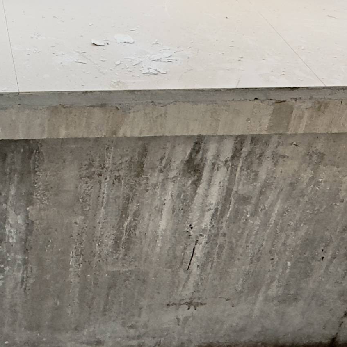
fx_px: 669
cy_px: 82
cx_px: -34
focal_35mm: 59
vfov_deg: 28.6
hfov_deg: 26.8
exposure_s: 1/99
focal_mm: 2.22
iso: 64
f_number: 2.2
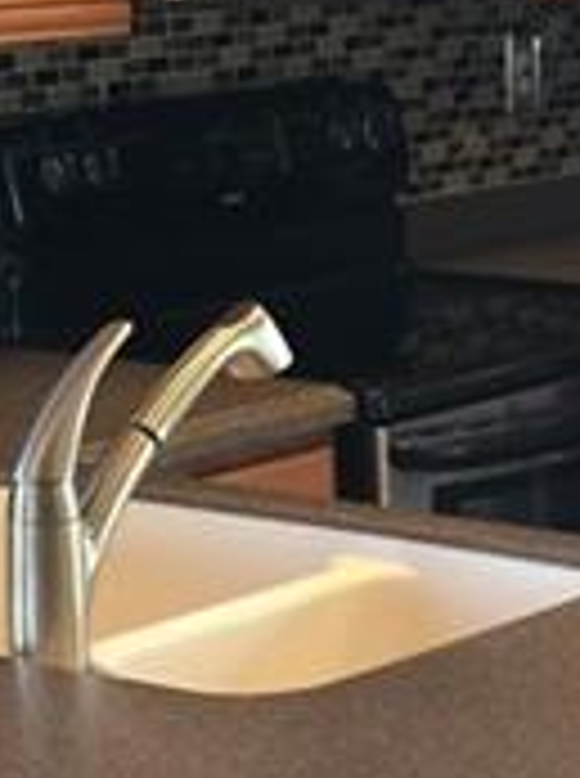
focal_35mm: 129
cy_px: 364
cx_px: 526
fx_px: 2893
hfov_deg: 11.4
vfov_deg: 15.3
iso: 100
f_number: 2.2
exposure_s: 1/30
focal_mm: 4.15
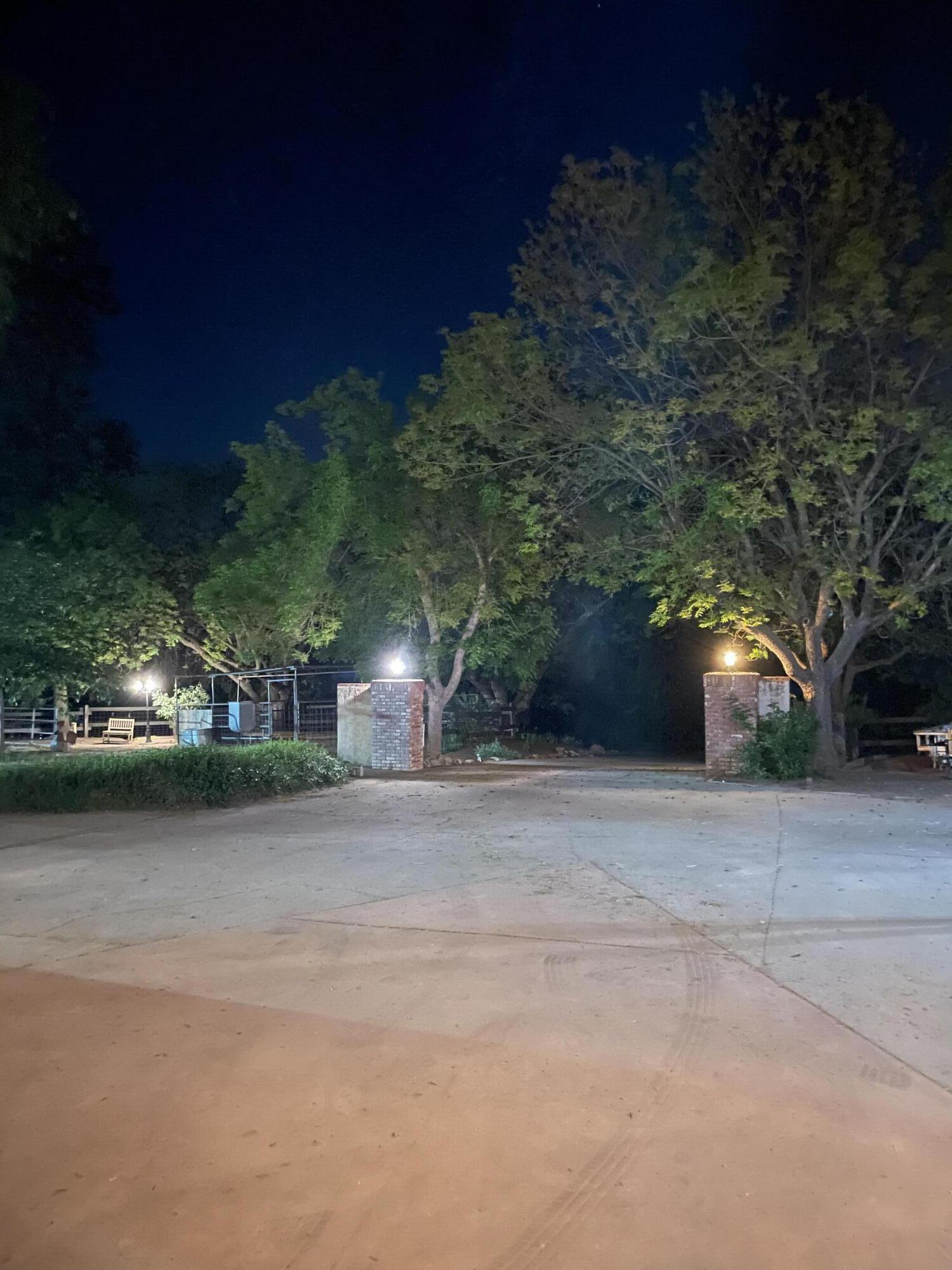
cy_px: 635
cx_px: 476
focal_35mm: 26
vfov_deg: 67.3
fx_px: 953
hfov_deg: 53.1
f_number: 1.6
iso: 1600
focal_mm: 4.2
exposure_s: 1/8
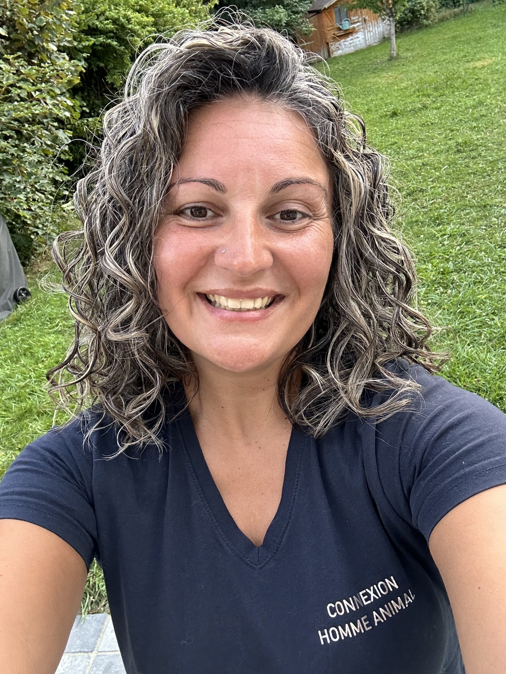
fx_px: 585
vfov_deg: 60.0
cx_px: 253
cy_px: 337
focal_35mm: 30
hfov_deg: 46.8
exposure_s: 1/109
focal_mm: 2.69
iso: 80
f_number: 1.9
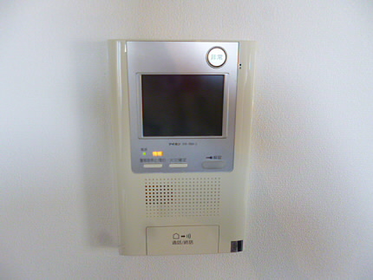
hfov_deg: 71.6
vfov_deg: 56.9
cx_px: 186
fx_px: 259
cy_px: 140
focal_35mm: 24
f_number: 2.5
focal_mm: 4.3
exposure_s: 1/50
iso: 400
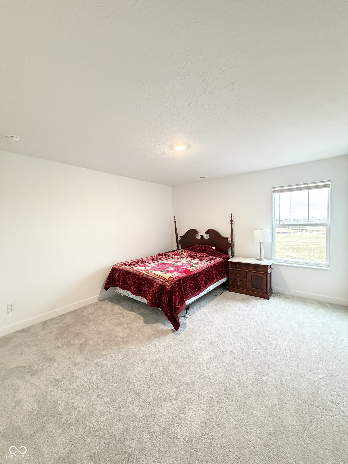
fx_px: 188
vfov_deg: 102.1
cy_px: 232
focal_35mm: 14
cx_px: 174
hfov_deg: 85.7
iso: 640
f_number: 2.2
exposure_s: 1/60
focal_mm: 2.22
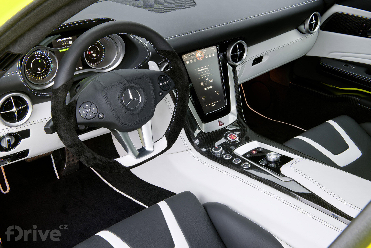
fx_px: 433
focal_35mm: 42
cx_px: 186
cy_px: 124
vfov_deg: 31.9
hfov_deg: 46.4
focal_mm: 42
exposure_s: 8
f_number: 18
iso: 100
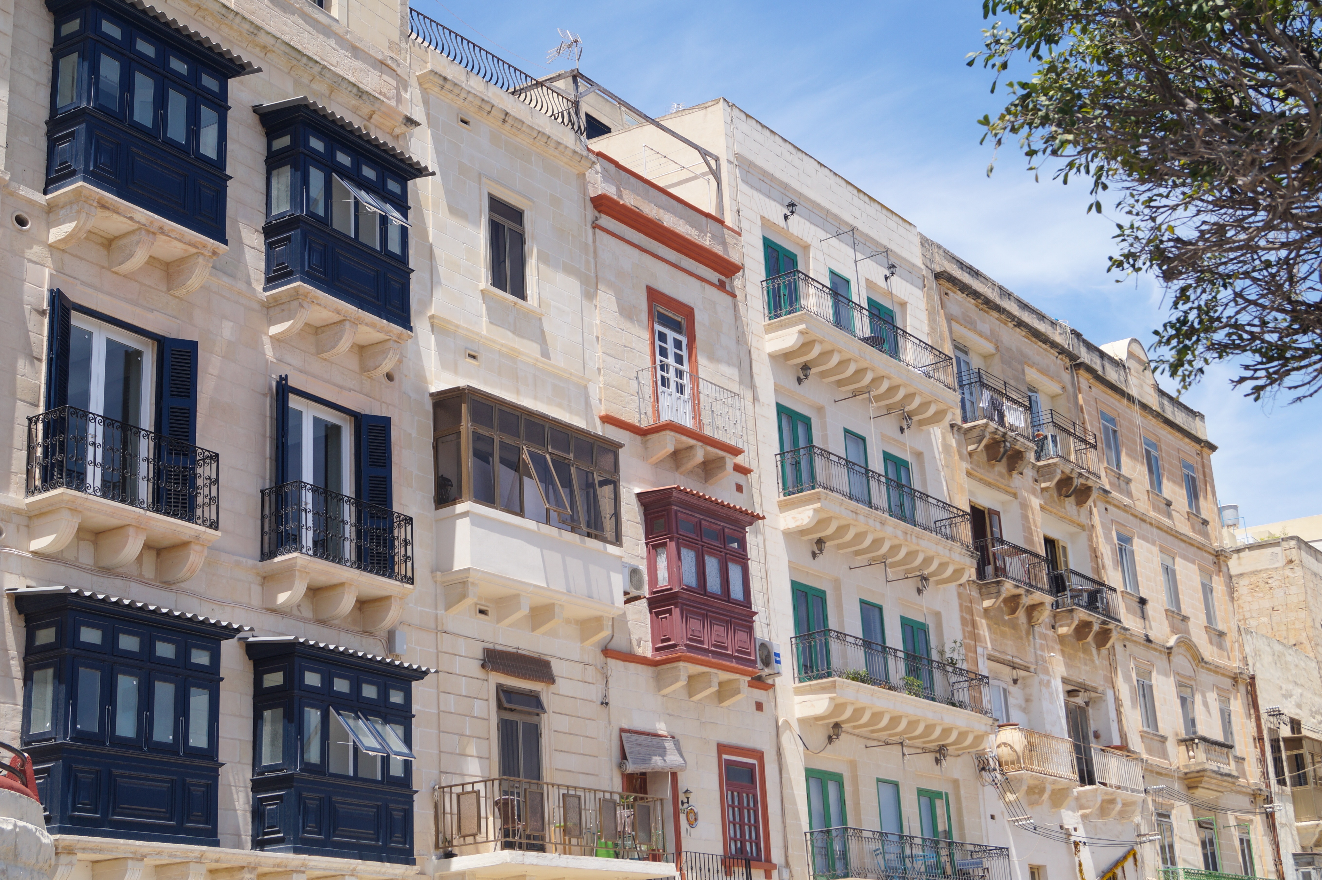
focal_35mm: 52
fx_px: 1927
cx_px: 661
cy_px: 440
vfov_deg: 25.7
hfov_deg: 37.9
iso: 100
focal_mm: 35
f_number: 7.1
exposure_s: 1/400
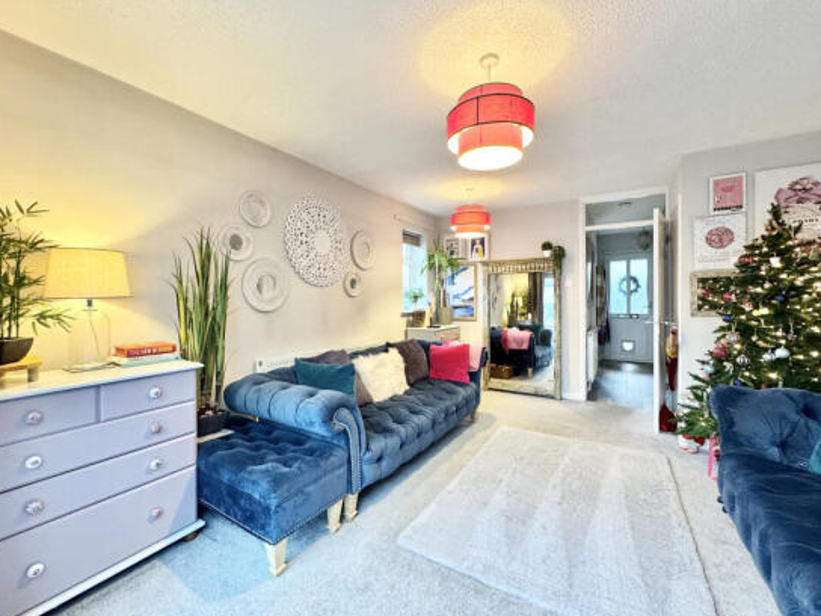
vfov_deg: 81.7
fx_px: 356
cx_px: 405
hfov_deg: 98.2
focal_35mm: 15
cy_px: 303
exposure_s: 1/50
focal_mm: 2.22
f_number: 2.2
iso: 250
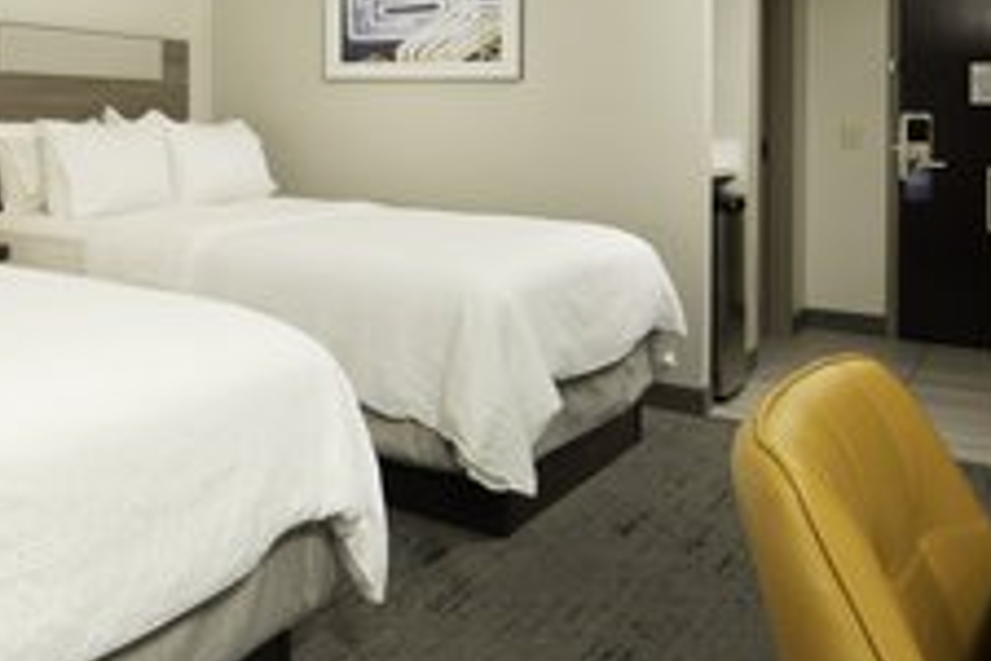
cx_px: -53
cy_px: 397
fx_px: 881
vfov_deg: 40.9
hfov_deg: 46.4
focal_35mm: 32
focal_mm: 15
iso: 100
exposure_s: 1/13
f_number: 11
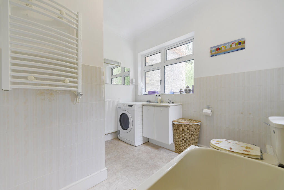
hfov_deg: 104.2
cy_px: 95
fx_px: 110
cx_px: 142
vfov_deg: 81.2
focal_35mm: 14
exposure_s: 1/15
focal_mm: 14
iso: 400
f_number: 7.1
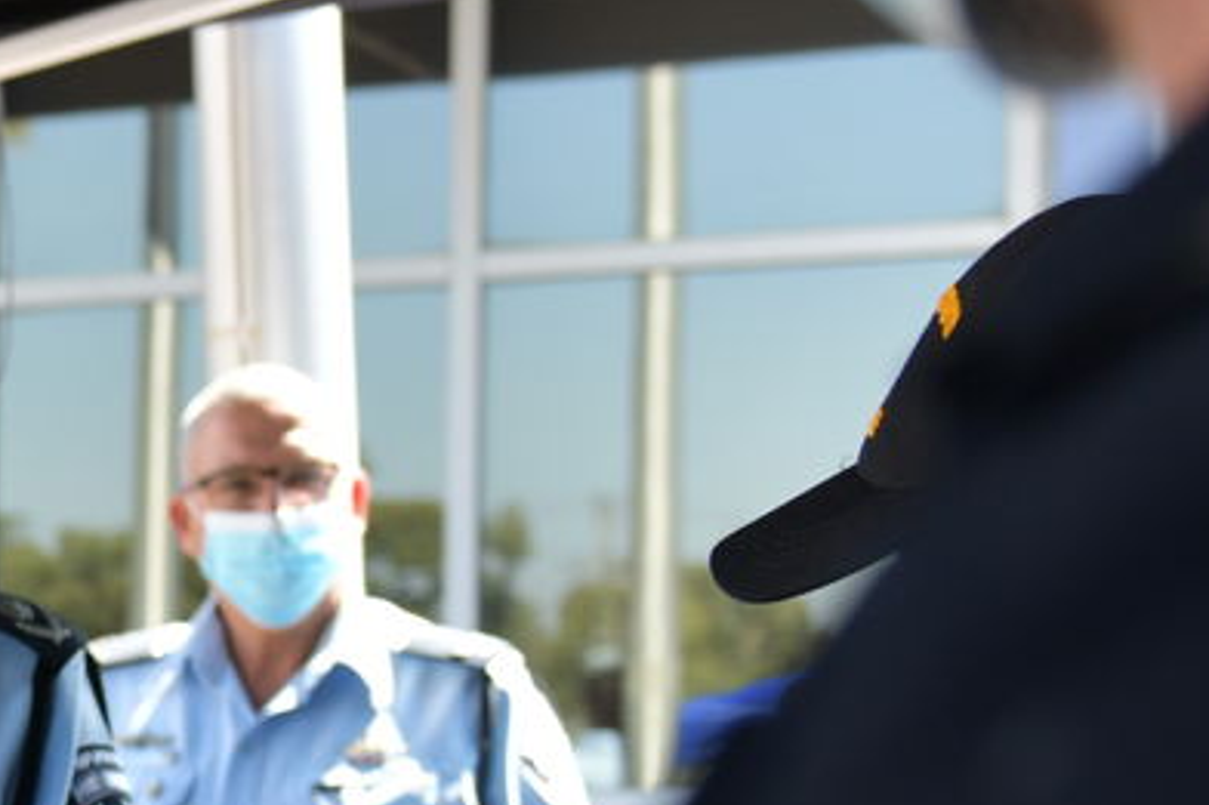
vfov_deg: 10.8
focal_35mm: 125
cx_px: -688
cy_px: 908
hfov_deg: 15.0
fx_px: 4196
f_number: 3.5
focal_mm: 35
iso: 400
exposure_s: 1/640
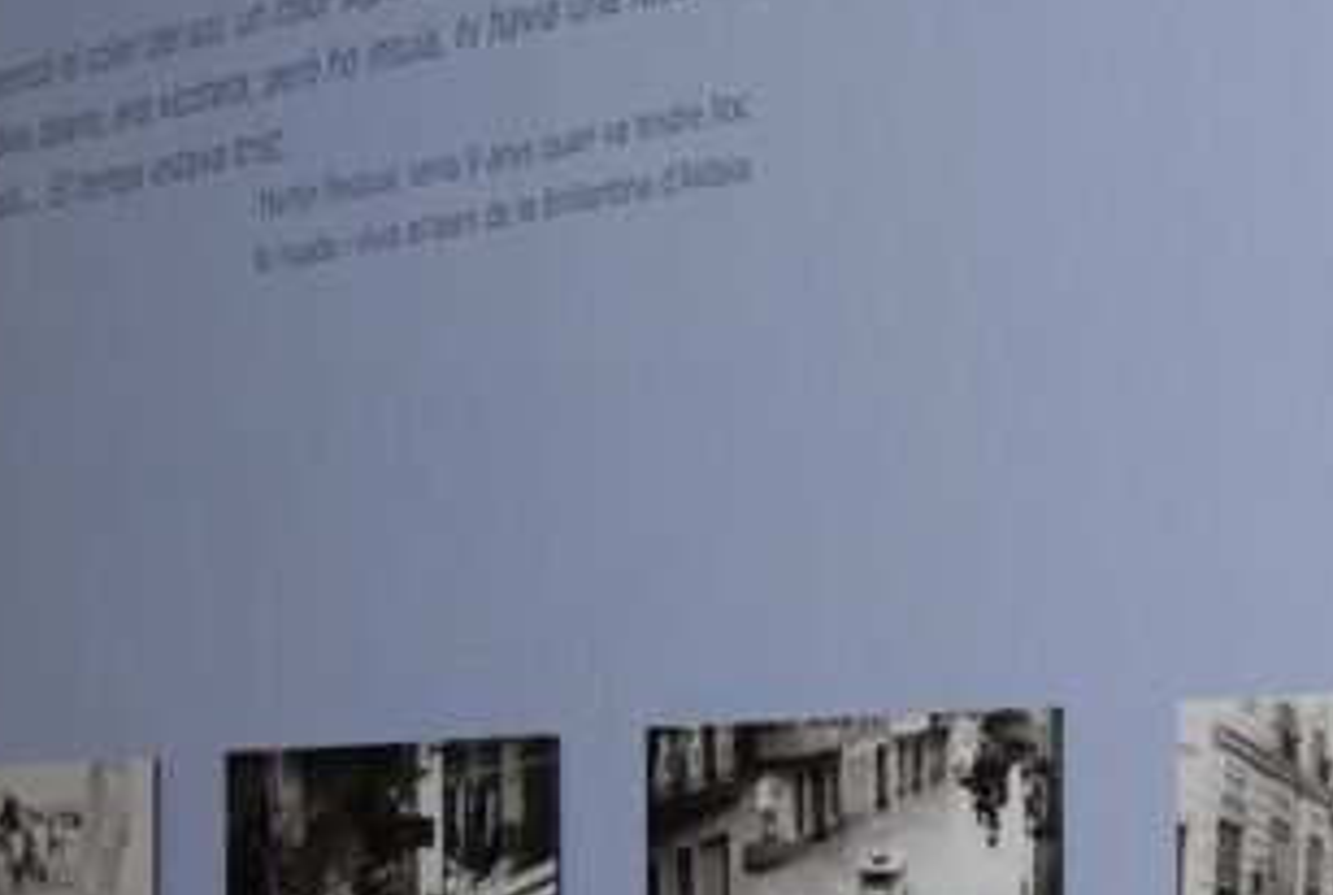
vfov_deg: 10.4
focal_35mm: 131
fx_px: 4869
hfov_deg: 15.5
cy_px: 958
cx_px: 977
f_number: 7.1
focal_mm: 35
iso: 1000
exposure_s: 1/100
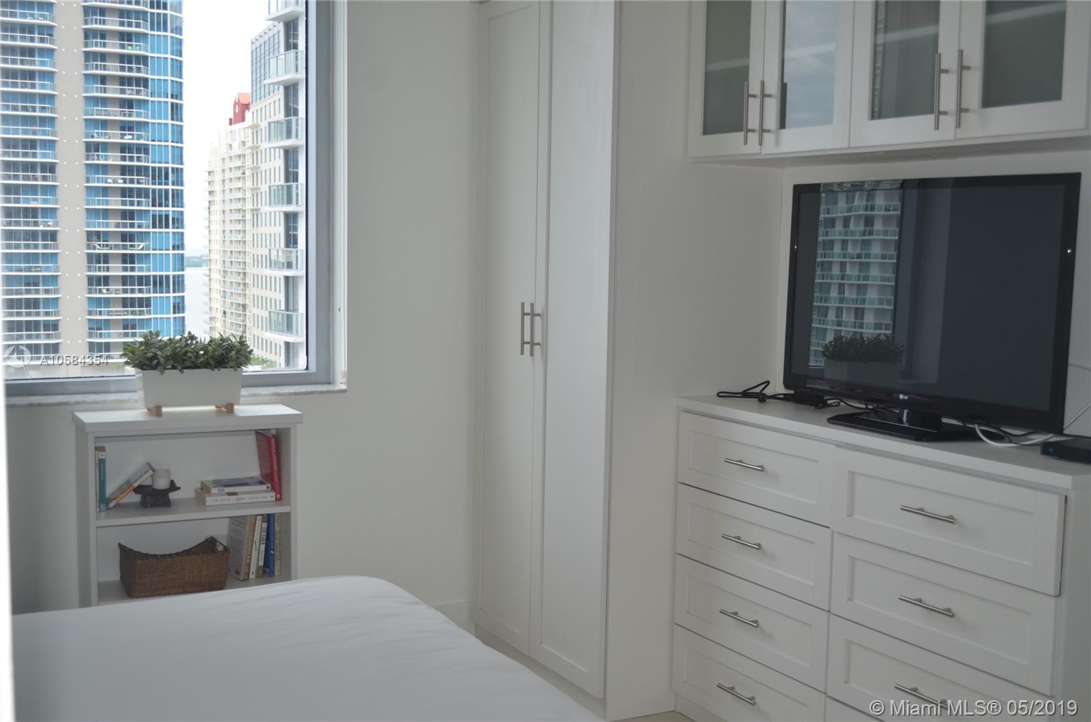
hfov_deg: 46.5
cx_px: 546
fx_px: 1270
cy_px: 361
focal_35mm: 42
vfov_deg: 31.7
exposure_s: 1/160
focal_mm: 28
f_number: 4.5
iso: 200
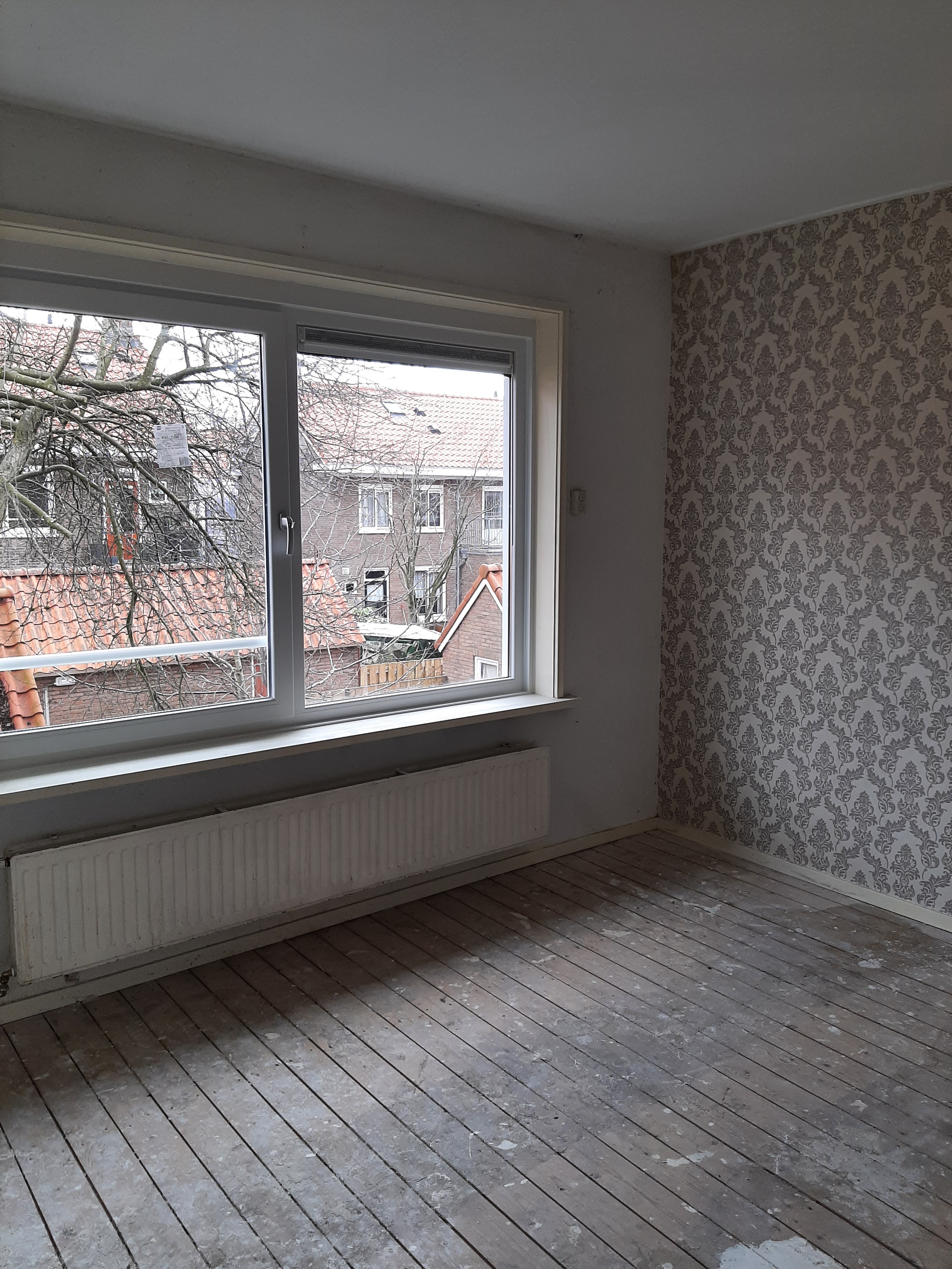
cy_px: 634
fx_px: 953
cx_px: 476
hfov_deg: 53.1
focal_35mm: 26
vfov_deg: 67.3
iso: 40
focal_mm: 3.93
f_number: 1.7
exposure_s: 1/224
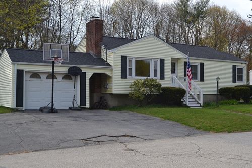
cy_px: 84
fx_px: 336
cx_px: 126
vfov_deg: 28.1
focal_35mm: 48
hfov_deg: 41.1
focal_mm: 32
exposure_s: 1/160
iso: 100
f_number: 6.3
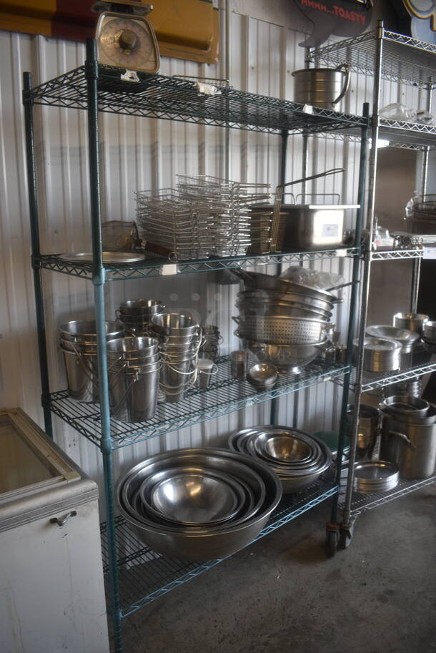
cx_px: 218
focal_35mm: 27
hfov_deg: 48.0
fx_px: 490
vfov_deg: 67.3
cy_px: 326
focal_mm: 18
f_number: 3.5
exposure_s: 1/250
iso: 500
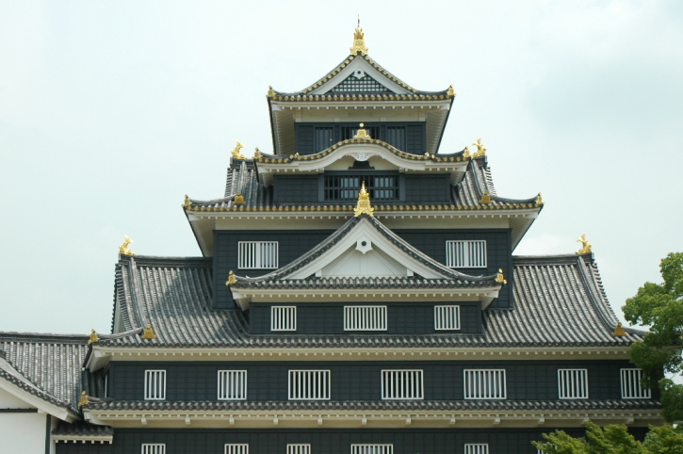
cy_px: 303
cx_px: 285
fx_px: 1245
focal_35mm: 66
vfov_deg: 20.6
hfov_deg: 30.6
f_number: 10
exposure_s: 1/320
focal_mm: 31
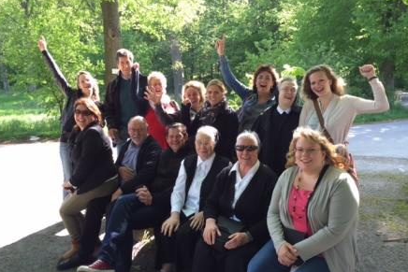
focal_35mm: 31
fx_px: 351
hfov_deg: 60.3
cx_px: 199
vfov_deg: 42.3
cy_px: 153
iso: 40
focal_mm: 4.15
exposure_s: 1/120
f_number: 2.2
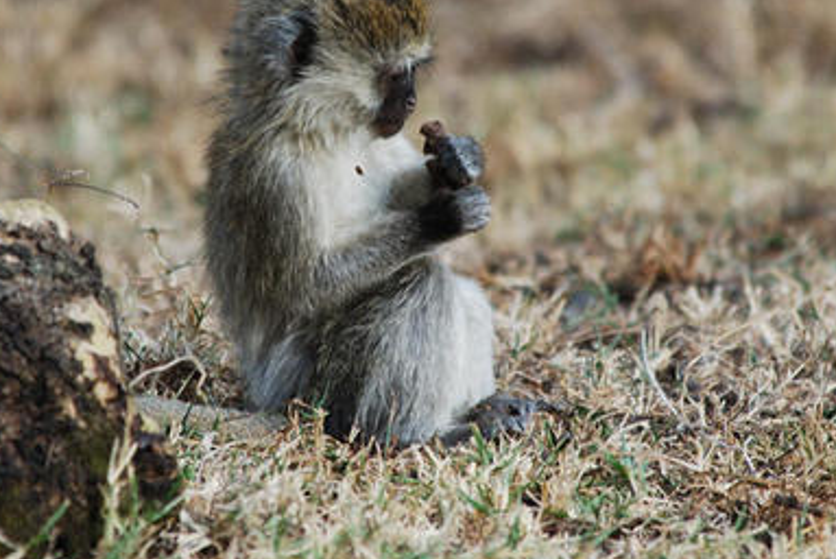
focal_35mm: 1097
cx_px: 382
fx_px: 25493
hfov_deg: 1.9
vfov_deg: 1.3
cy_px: 173
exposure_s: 1/100
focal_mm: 400
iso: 250
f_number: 5.6
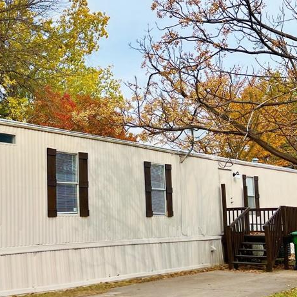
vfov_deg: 33.4
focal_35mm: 51
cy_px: 164
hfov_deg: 31.5
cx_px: 17
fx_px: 495
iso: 50
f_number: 1.5
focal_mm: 5.7
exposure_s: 1/3077
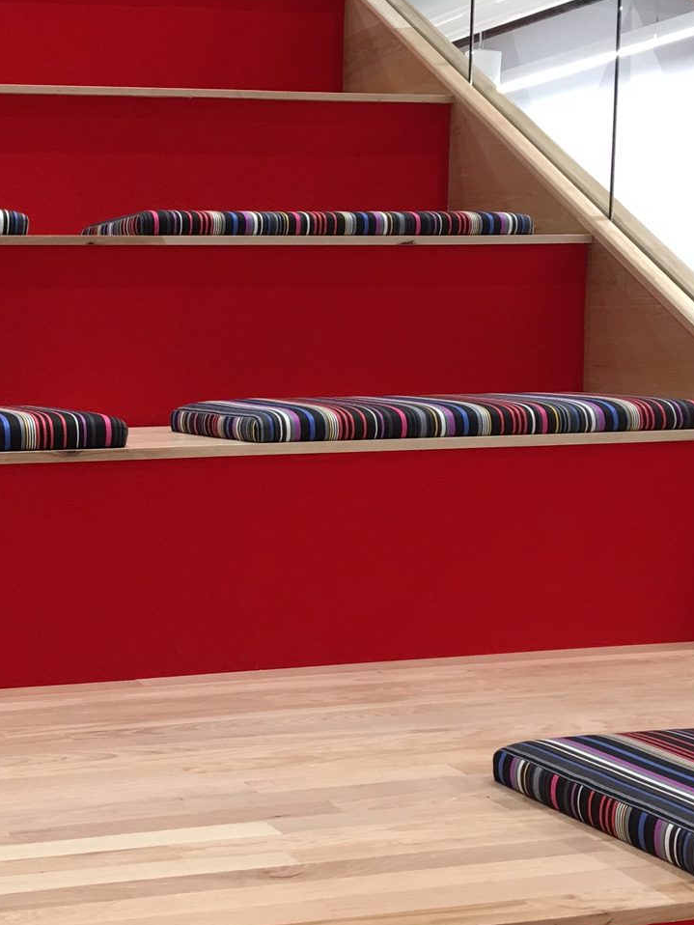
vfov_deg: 31.7
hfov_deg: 23.3
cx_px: 47
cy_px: 484
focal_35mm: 61
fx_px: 1630
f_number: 2.2
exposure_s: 1/15
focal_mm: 4.15
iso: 25
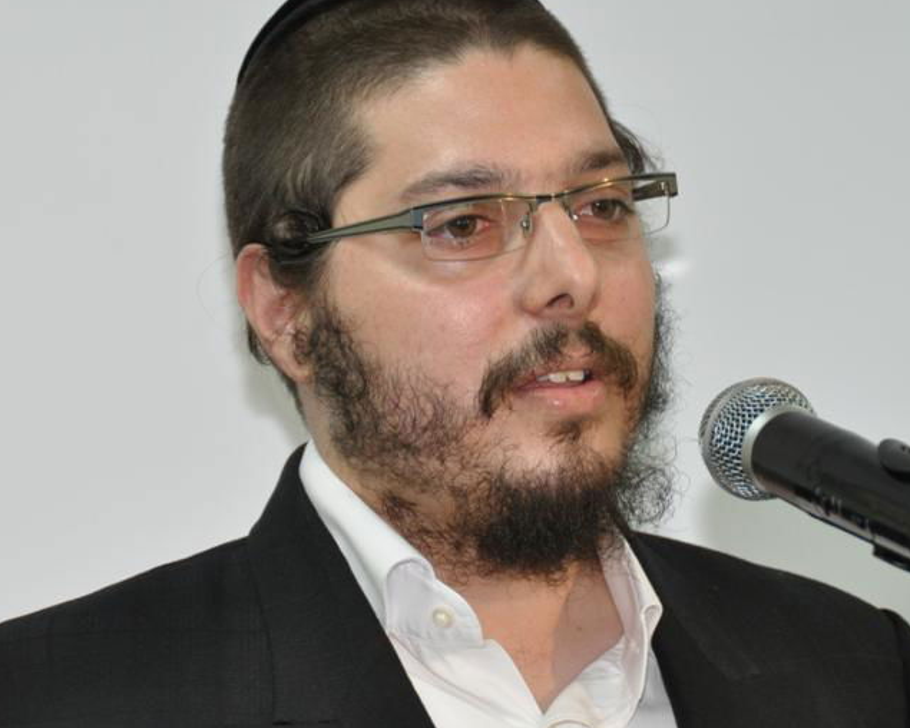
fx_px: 7326
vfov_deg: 5.7
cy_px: 289
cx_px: 536
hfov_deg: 7.1
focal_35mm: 272
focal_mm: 120
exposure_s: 1/60
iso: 800
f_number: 5.3
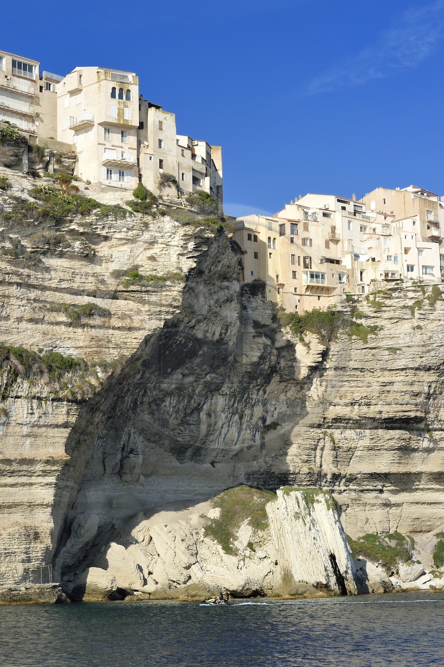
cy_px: 334
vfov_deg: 26.0
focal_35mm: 78
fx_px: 1444
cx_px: 222
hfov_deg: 17.5
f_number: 10
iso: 200
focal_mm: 78
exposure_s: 1/500
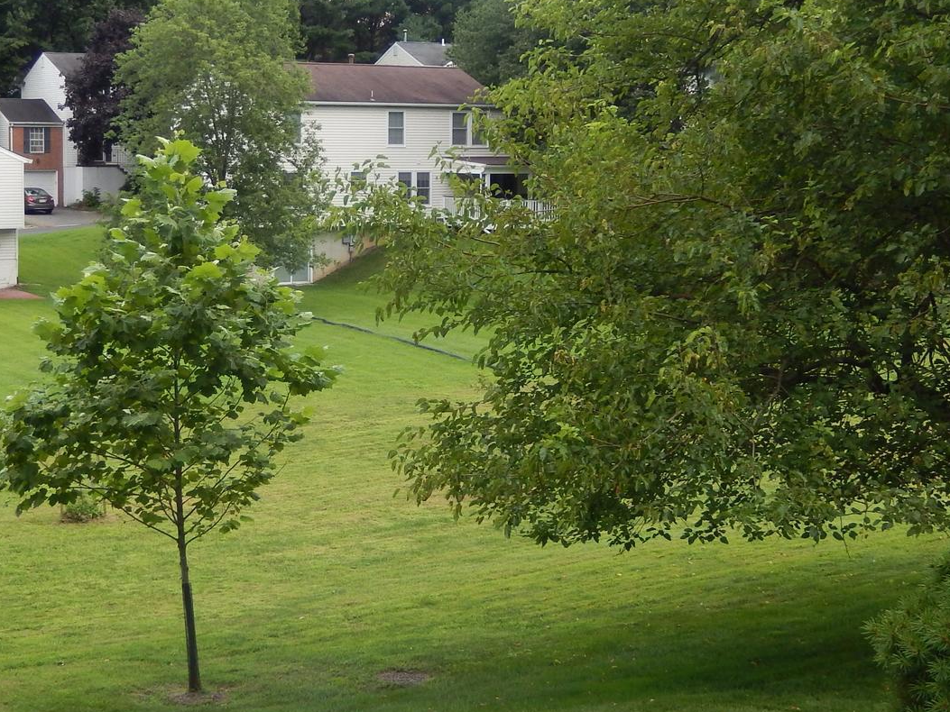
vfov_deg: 21.0
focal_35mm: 70
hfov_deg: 27.7
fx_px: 1921
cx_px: 341
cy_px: 320
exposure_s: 1/100
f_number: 4
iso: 125
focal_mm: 6.5
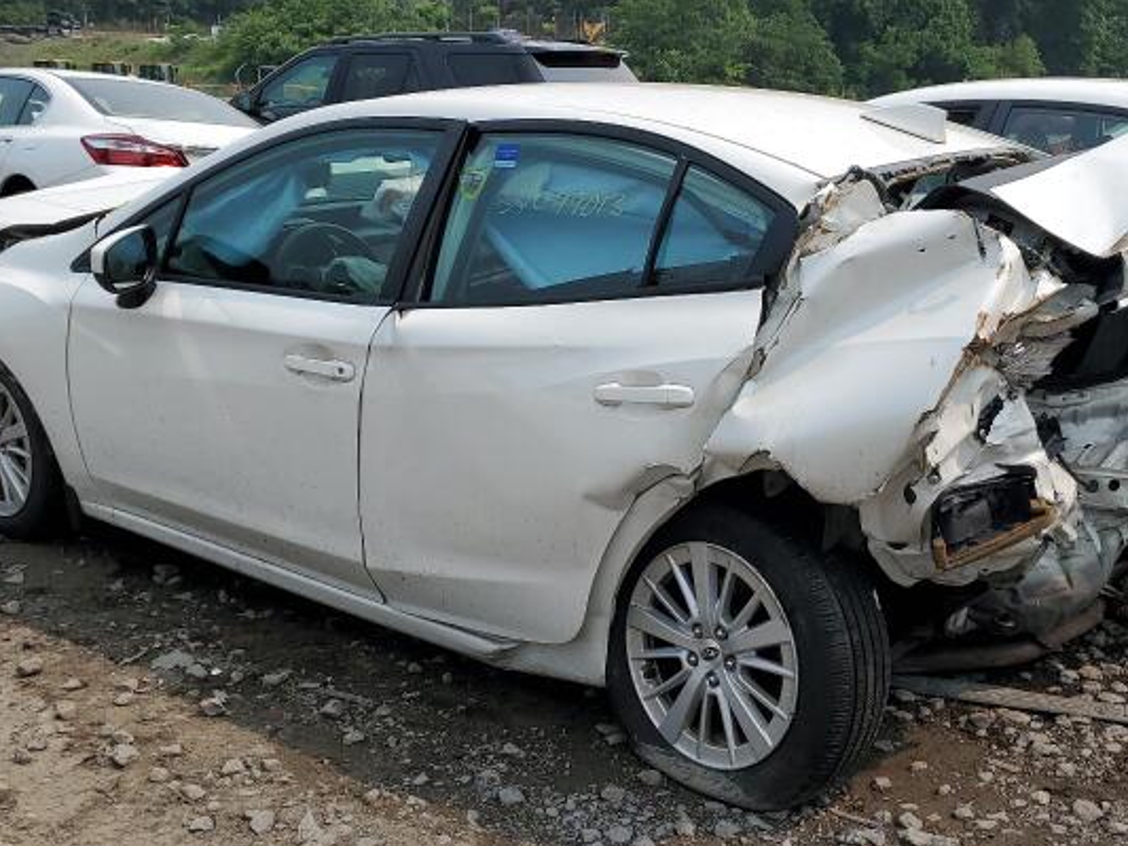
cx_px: 656
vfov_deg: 36.8
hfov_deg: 47.7
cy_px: 396
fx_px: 1271
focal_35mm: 39
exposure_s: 1/3333
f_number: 1.5
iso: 50
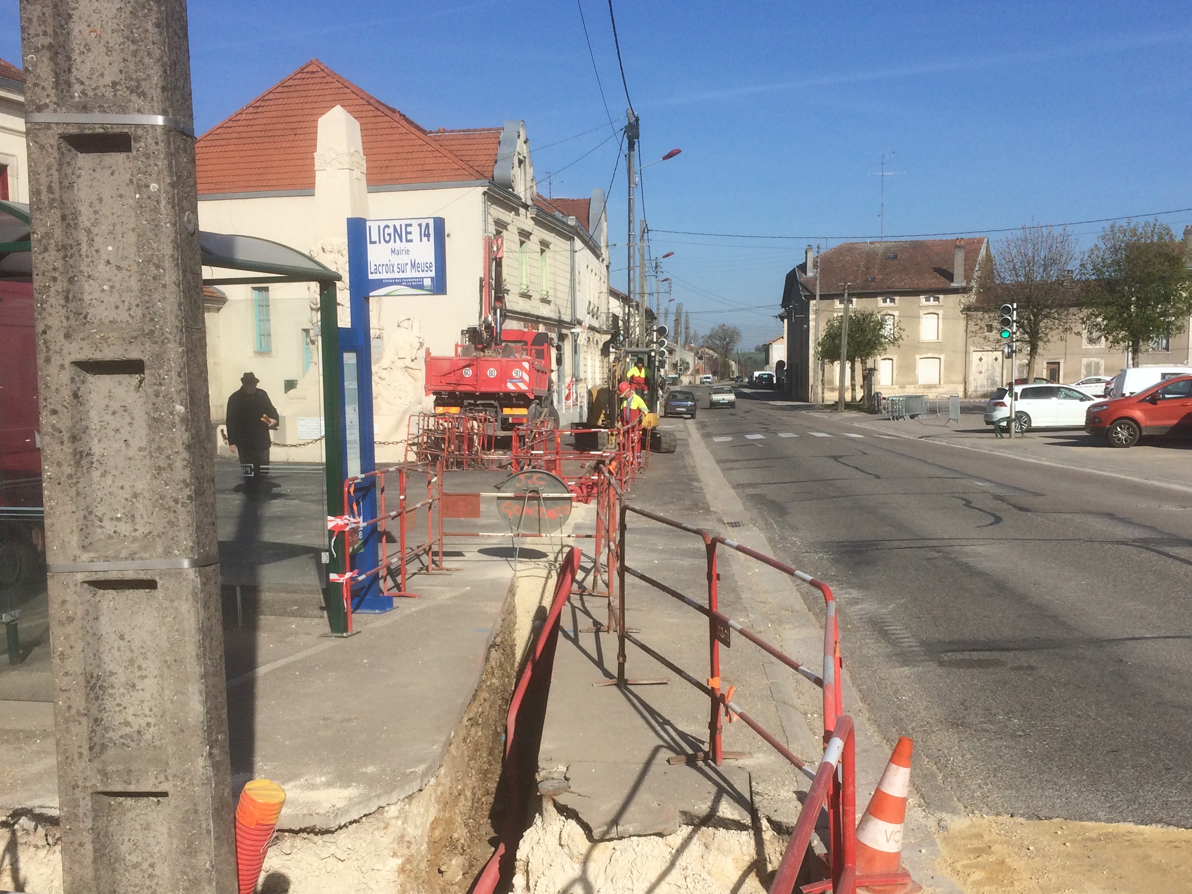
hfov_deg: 49.0
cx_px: 632
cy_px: 543
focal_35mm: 38
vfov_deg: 37.5
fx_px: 1308
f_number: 2.2
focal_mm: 4.15
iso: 32
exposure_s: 1/3165
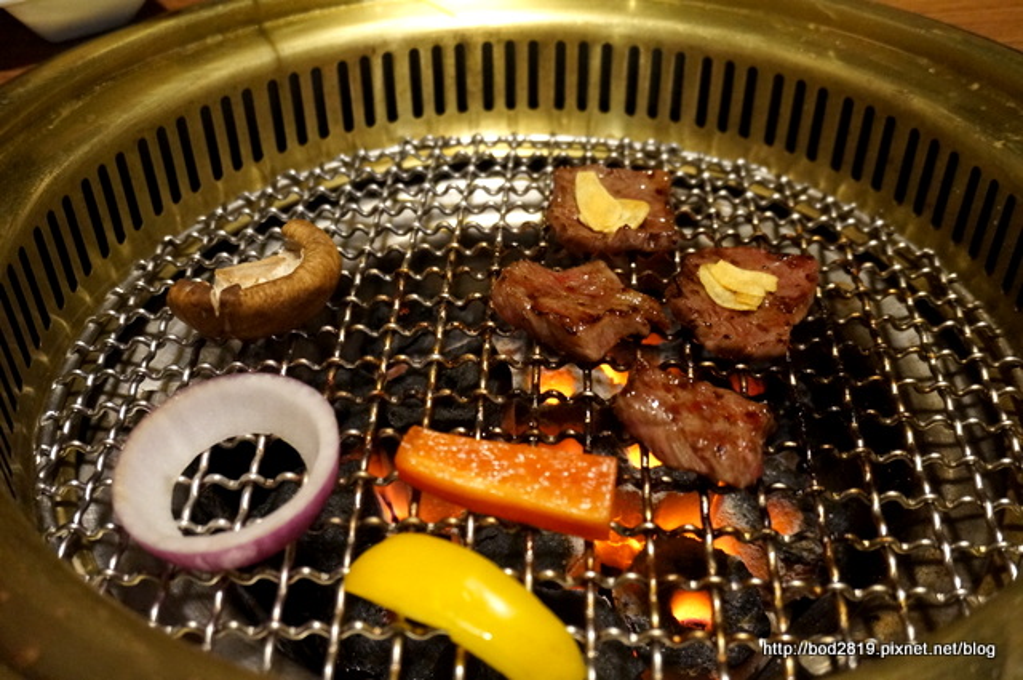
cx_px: 512
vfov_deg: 35.4
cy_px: 340
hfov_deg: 51.3
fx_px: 1064
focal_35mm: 38
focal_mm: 25
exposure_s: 1/40
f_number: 4.5
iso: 3200
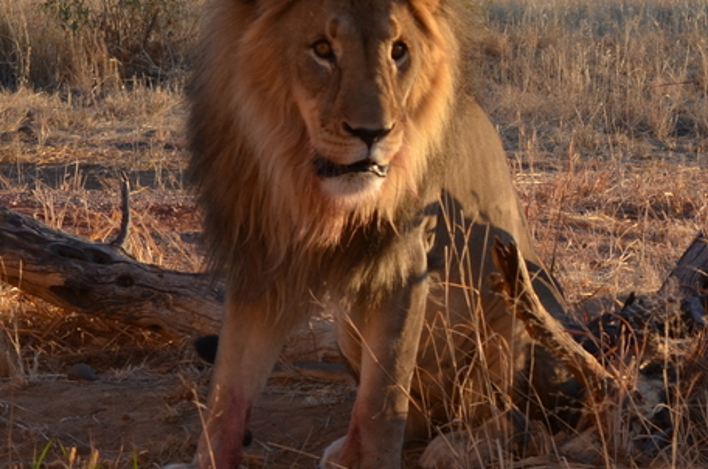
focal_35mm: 244
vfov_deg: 5.6
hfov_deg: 8.4
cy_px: 99
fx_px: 4789
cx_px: 658
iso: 200
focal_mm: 58
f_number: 7.1
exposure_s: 1/200
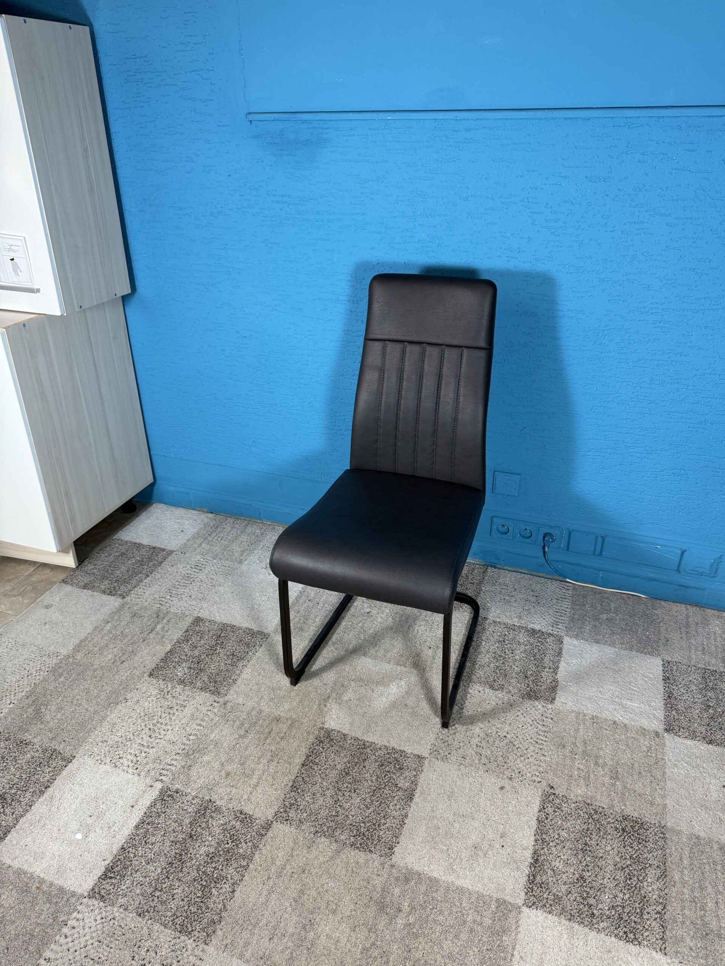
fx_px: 670
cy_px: 483
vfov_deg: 71.6
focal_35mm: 24
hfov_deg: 56.8
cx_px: 362
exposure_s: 1/50
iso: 160
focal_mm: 6.76
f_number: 1.78
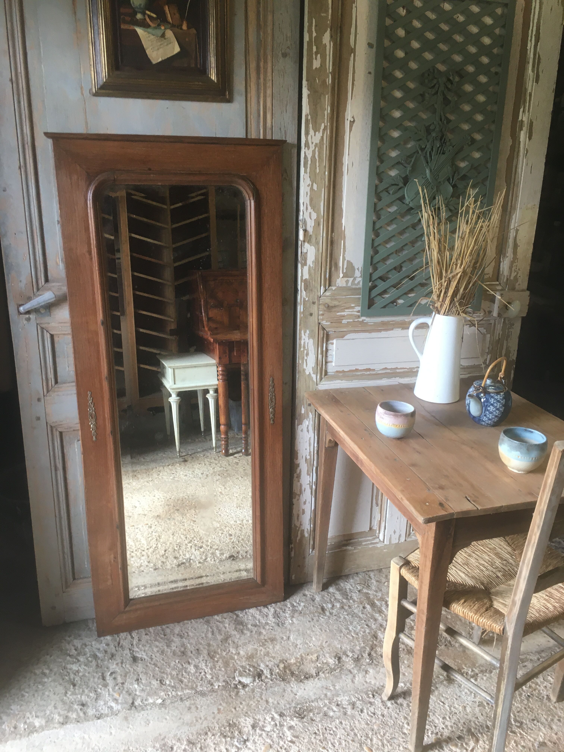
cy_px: 376
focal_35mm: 29
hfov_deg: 48.2
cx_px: 282
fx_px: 630
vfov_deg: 61.7
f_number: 2.2
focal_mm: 4.15
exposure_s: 1/33
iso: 80
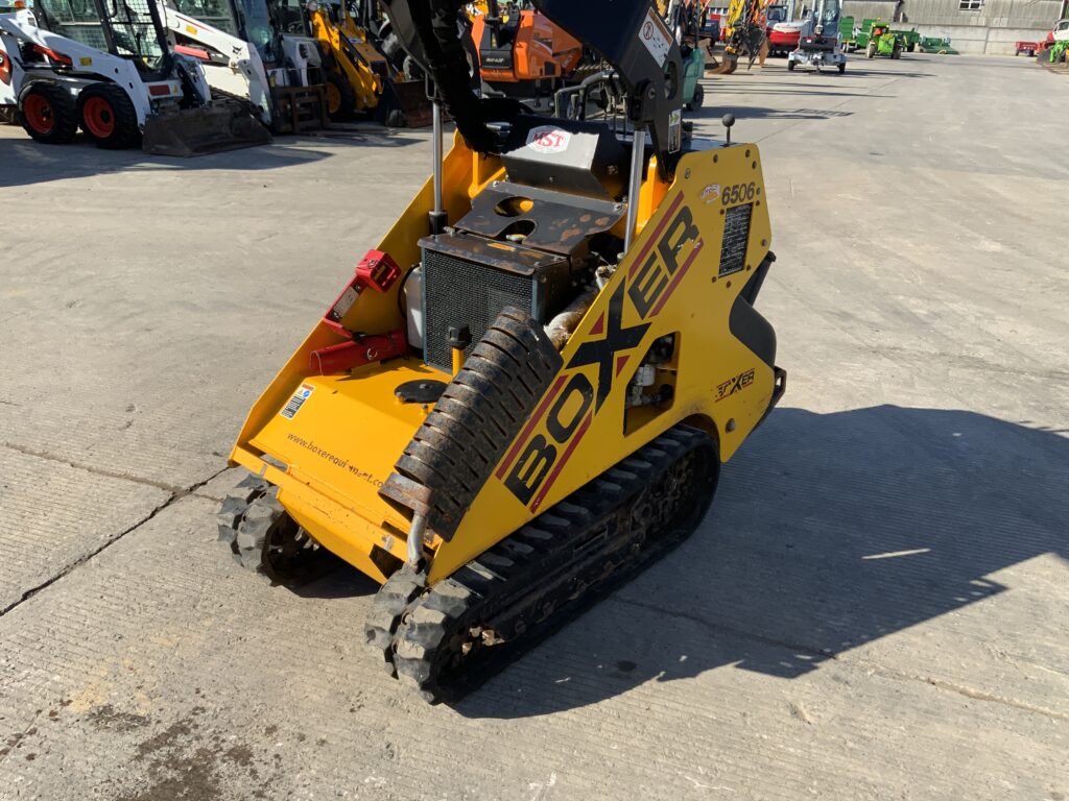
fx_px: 896
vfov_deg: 48.2
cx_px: 534
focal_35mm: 29
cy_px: 400
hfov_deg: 61.7
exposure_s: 1/1451
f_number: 1.8
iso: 16
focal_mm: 3
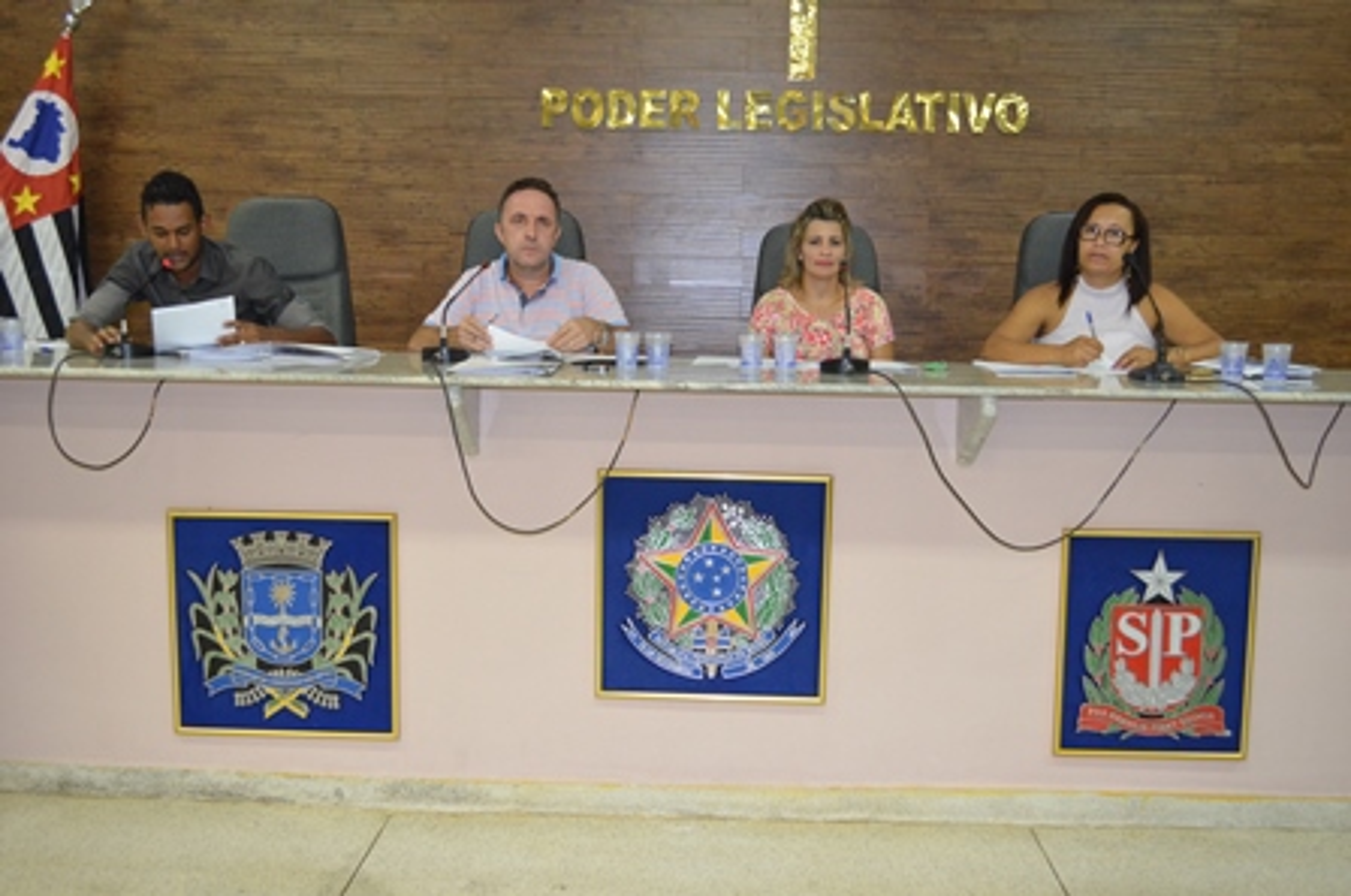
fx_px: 1349
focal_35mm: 36
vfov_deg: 36.7
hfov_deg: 53.2
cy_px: 448
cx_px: 676
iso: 1800
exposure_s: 1/60
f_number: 4
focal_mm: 24
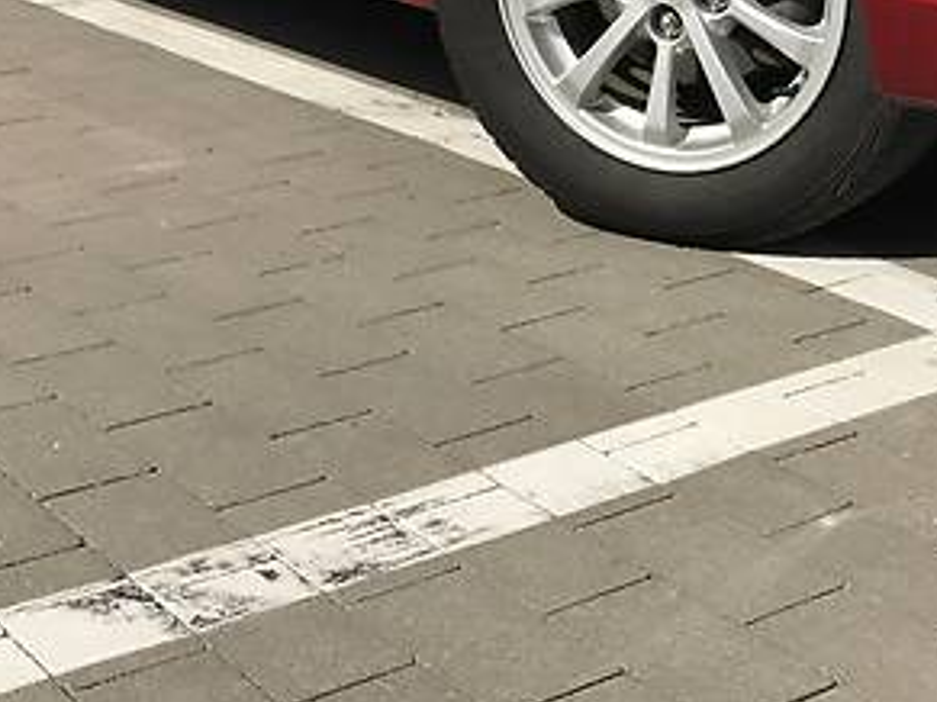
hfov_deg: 24.9
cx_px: 753
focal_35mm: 77
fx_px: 2083
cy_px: -19
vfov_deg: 18.6
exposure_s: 1/3300
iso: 20
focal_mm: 4
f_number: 1.8
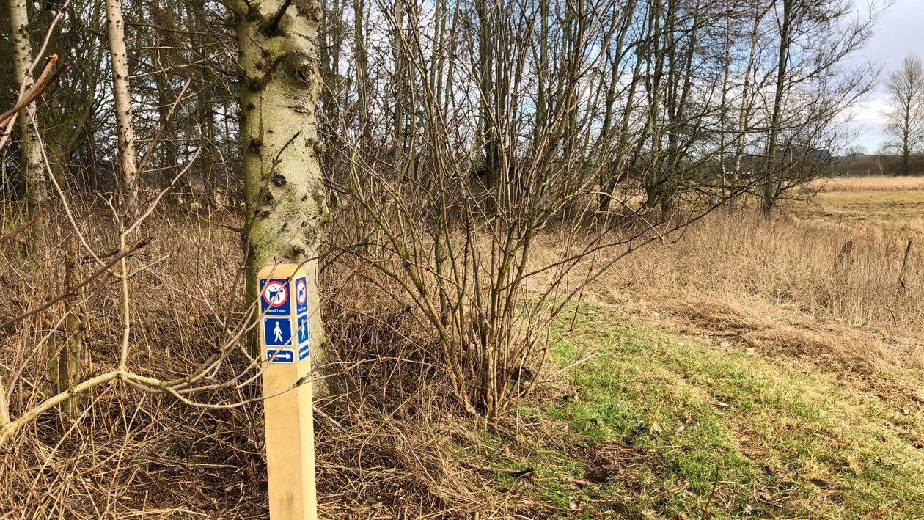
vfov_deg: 37.6
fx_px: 760
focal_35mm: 31
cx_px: 468
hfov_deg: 62.6
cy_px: 323
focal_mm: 3.99
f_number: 1.8
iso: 20
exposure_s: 1/489
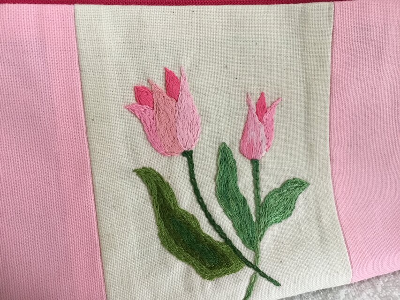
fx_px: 358
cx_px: 200
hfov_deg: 58.3
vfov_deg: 45.5
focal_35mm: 31
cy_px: 150
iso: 125
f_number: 2.4
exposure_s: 1/30
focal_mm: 3.3
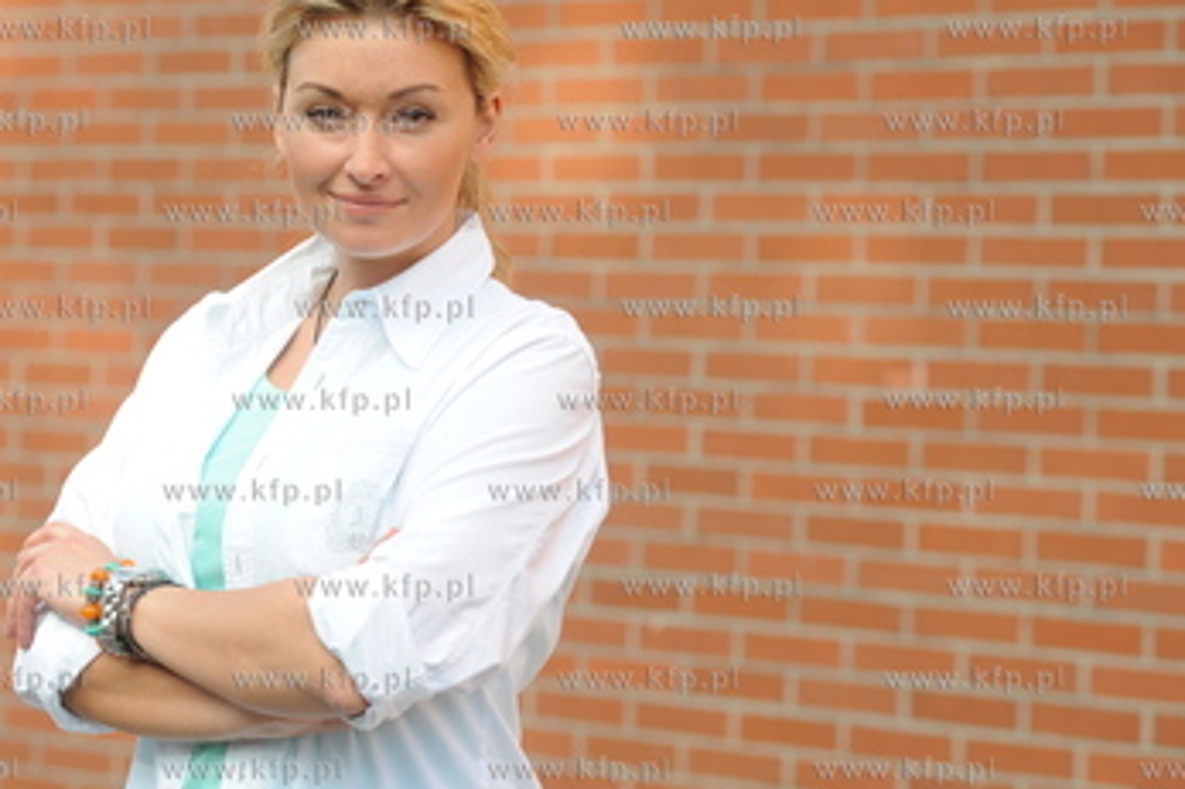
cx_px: 505
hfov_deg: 16.9
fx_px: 3981
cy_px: 352
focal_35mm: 121
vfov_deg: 11.3
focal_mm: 105
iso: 200
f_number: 5.6
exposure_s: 1/250
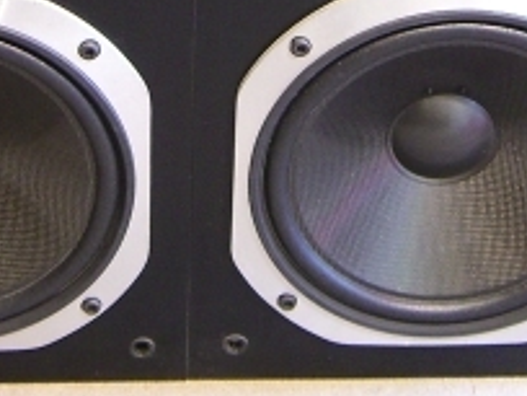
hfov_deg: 13.7
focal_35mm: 144
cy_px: -171
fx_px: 2192
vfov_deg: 10.0
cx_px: 222
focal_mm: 9.5
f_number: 3.1
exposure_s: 1/10
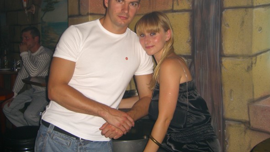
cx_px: 133
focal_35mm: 42
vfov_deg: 28.2
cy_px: 50
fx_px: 301
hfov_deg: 48.3
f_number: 2.8
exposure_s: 1/60
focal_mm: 7.9
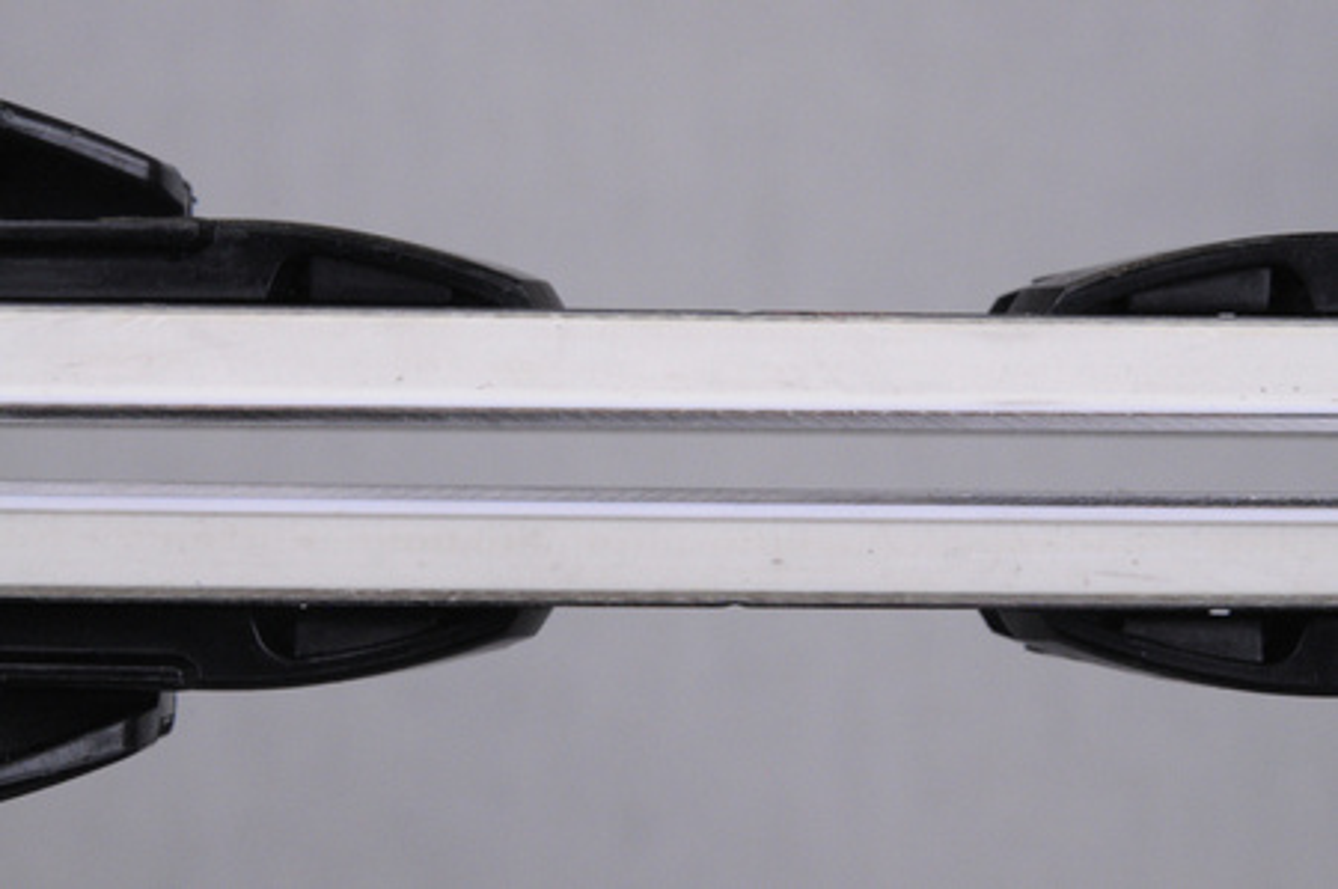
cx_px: 669
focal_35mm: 158
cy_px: 444
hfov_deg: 13.1
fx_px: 5847
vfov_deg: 8.7
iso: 3200
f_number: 16
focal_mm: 105
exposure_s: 1/125
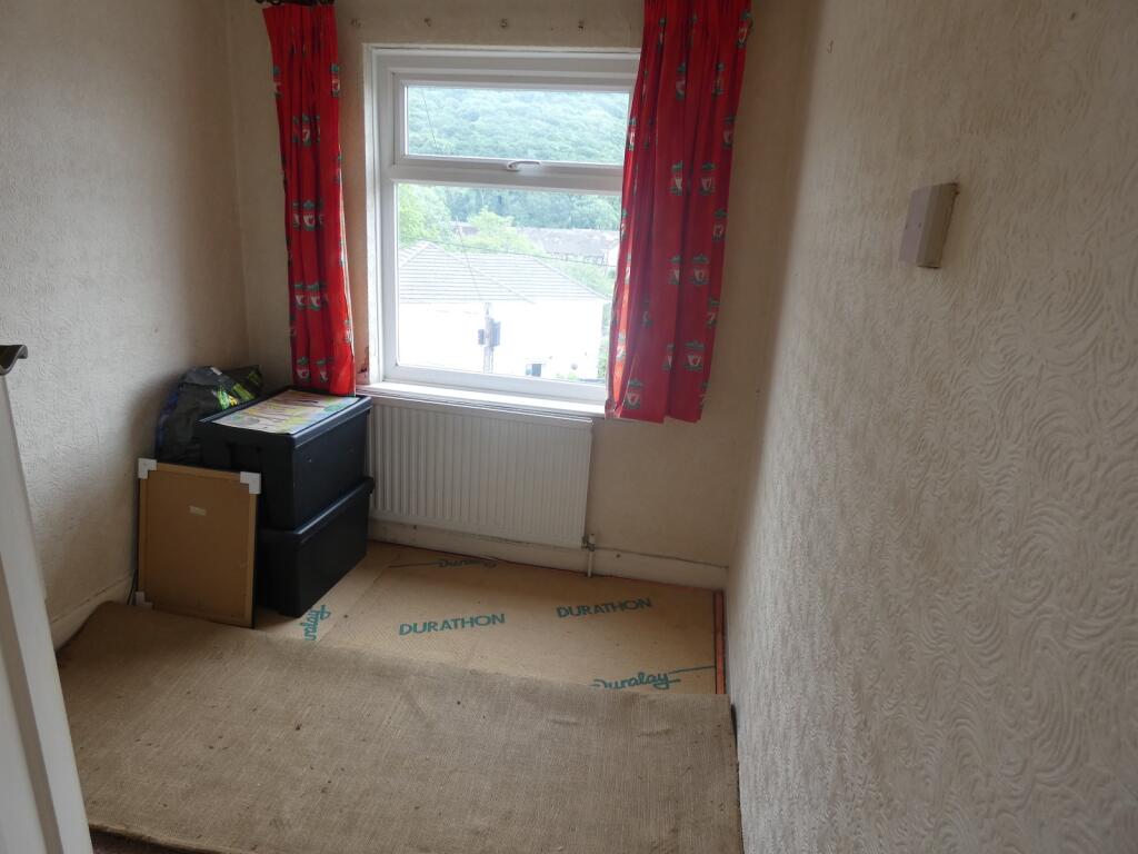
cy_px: 427
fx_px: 657
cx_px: 569
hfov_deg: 81.7
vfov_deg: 66.0
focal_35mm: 20
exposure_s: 1/60
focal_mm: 3.6
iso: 80
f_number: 2.8
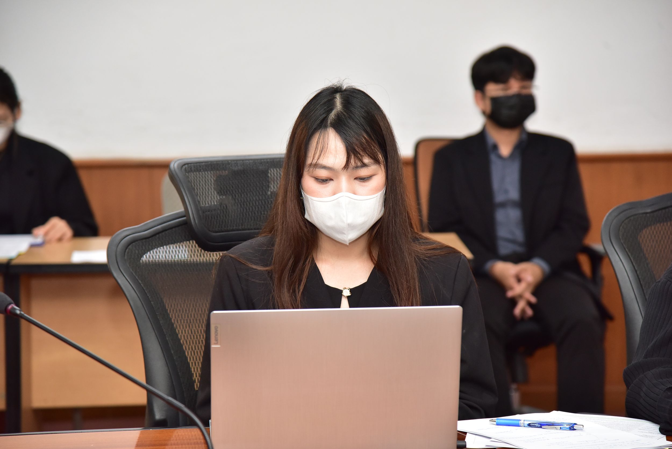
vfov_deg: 11.4
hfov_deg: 17.1
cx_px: 336
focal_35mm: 120
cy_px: 224
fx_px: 2240
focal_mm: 120
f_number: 5
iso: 2000
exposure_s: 1/125
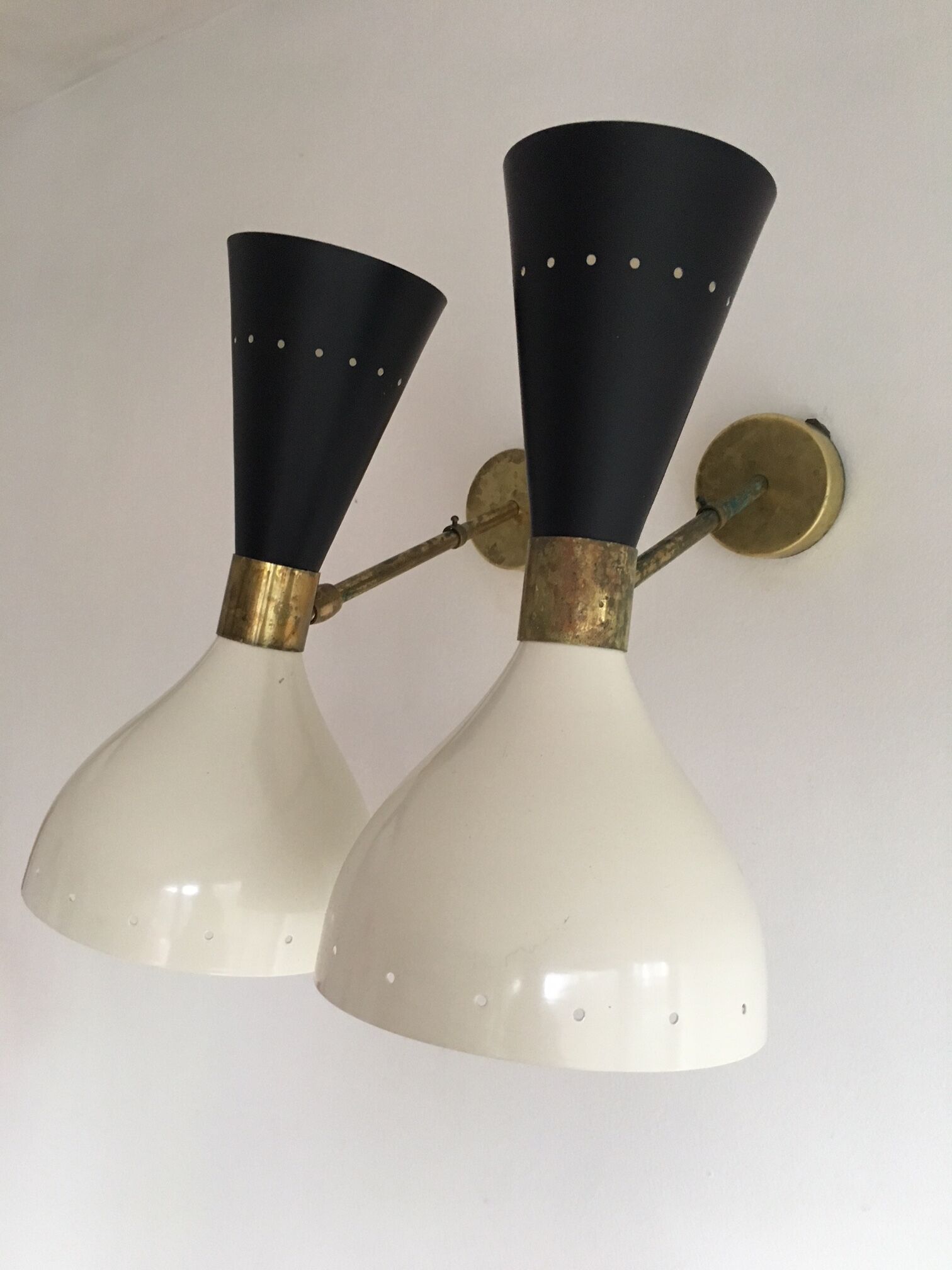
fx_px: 1063
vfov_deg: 61.7
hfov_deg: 48.2
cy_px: 635
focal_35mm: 29
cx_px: 476
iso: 200
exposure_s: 1/33
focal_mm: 4.15
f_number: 2.2
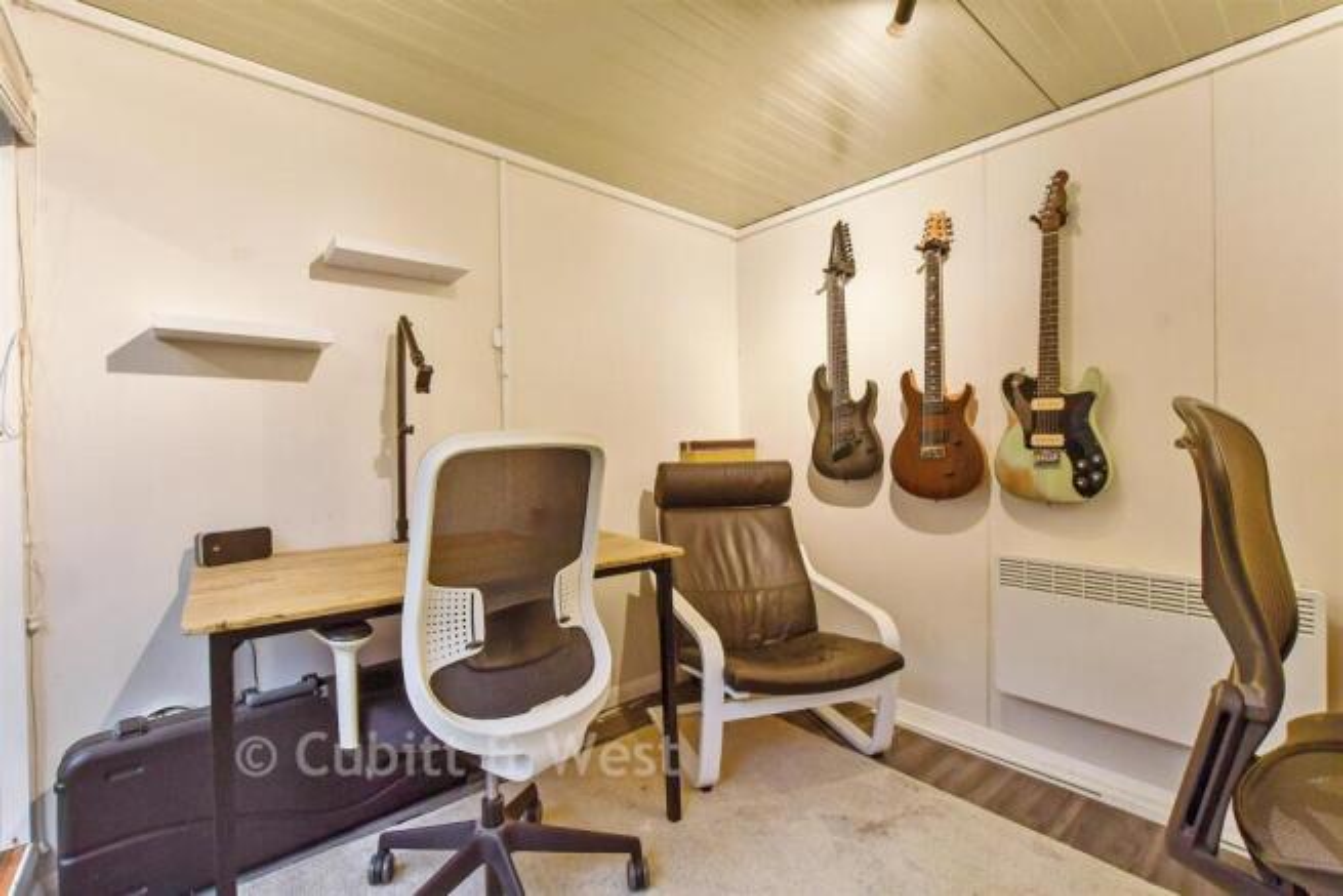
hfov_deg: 100.4
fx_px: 560
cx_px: 672
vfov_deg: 77.4
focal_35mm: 15
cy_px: 448
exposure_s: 1/10
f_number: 8
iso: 400
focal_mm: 10
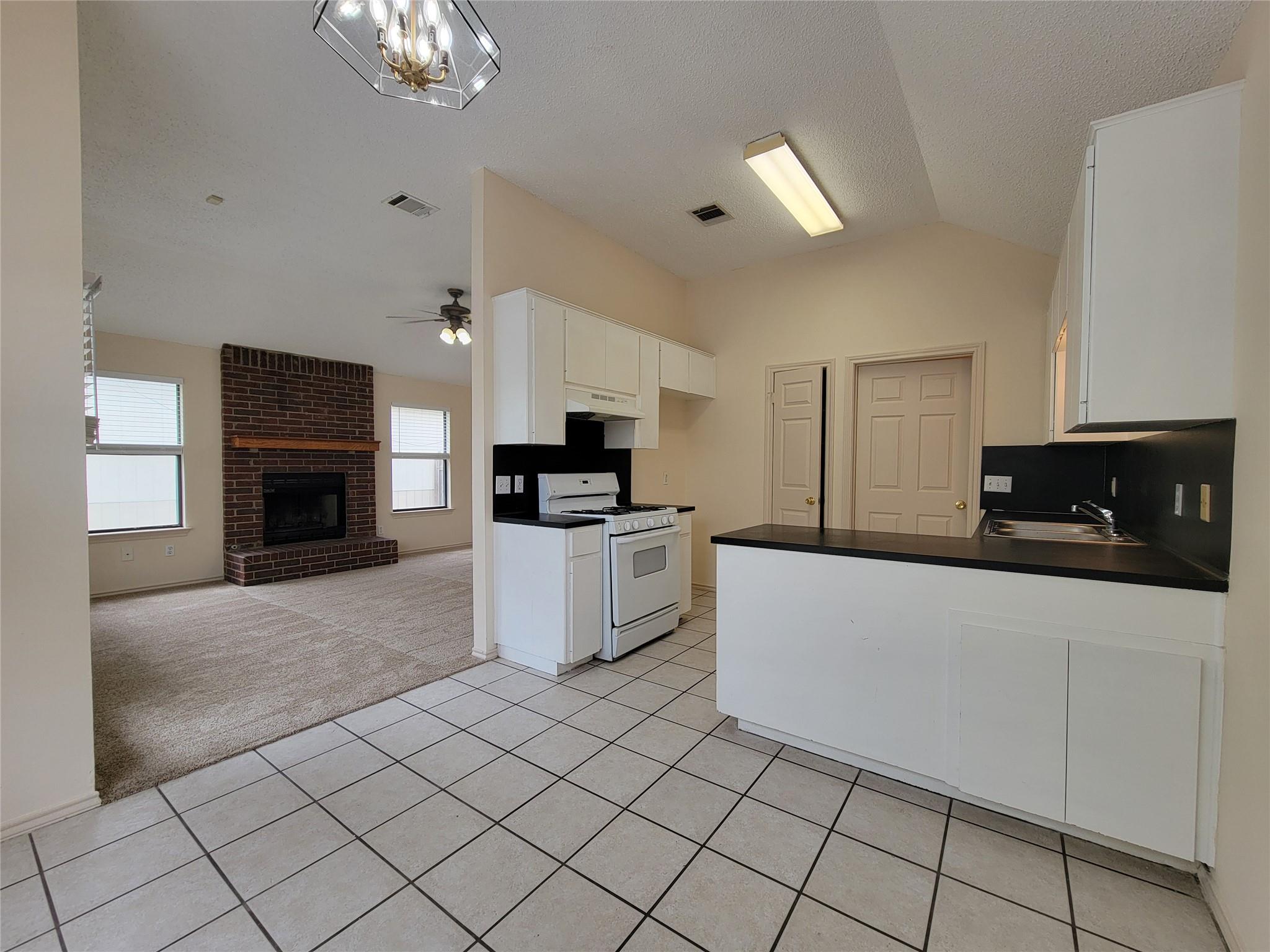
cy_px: 476
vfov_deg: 89.9
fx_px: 477
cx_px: 635
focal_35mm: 13
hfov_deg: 106.2
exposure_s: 1/120
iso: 80
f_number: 2.2
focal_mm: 2.2
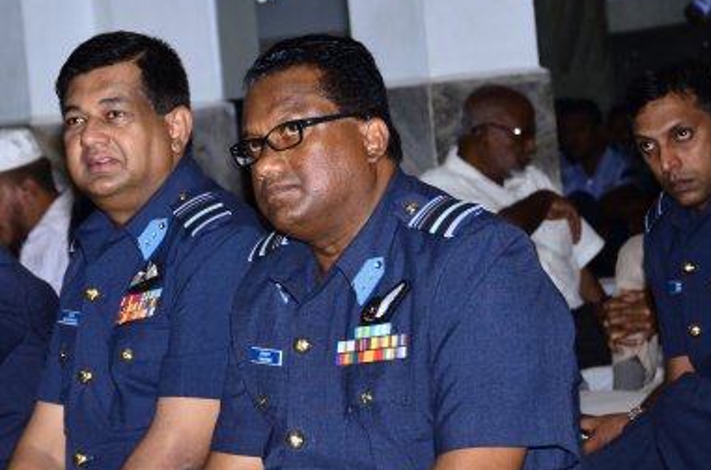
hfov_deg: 10.9
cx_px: 172
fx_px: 3723
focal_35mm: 189
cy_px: 228
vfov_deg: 7.2
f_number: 6.3
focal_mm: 80
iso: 250
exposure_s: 1/100
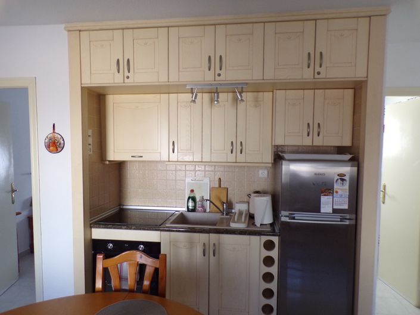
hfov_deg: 71.6
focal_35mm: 24
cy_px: 158
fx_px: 291
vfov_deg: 56.8
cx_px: 210
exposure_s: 1/34
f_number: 3
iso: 200
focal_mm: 4.3
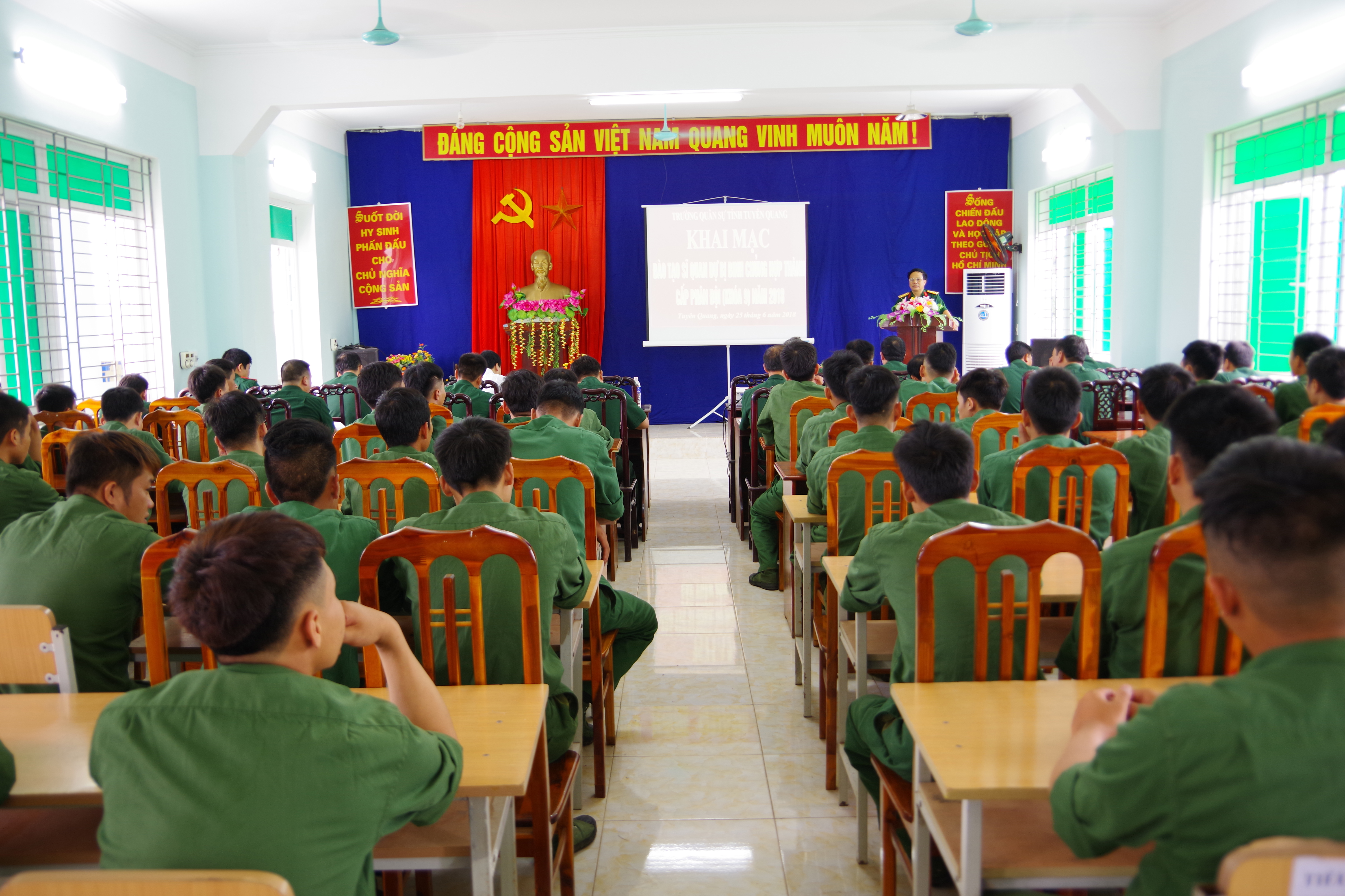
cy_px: 448
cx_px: 672
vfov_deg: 42.3
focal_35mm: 31
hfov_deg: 60.3
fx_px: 1158
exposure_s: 1/10
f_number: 4
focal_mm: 21
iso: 200
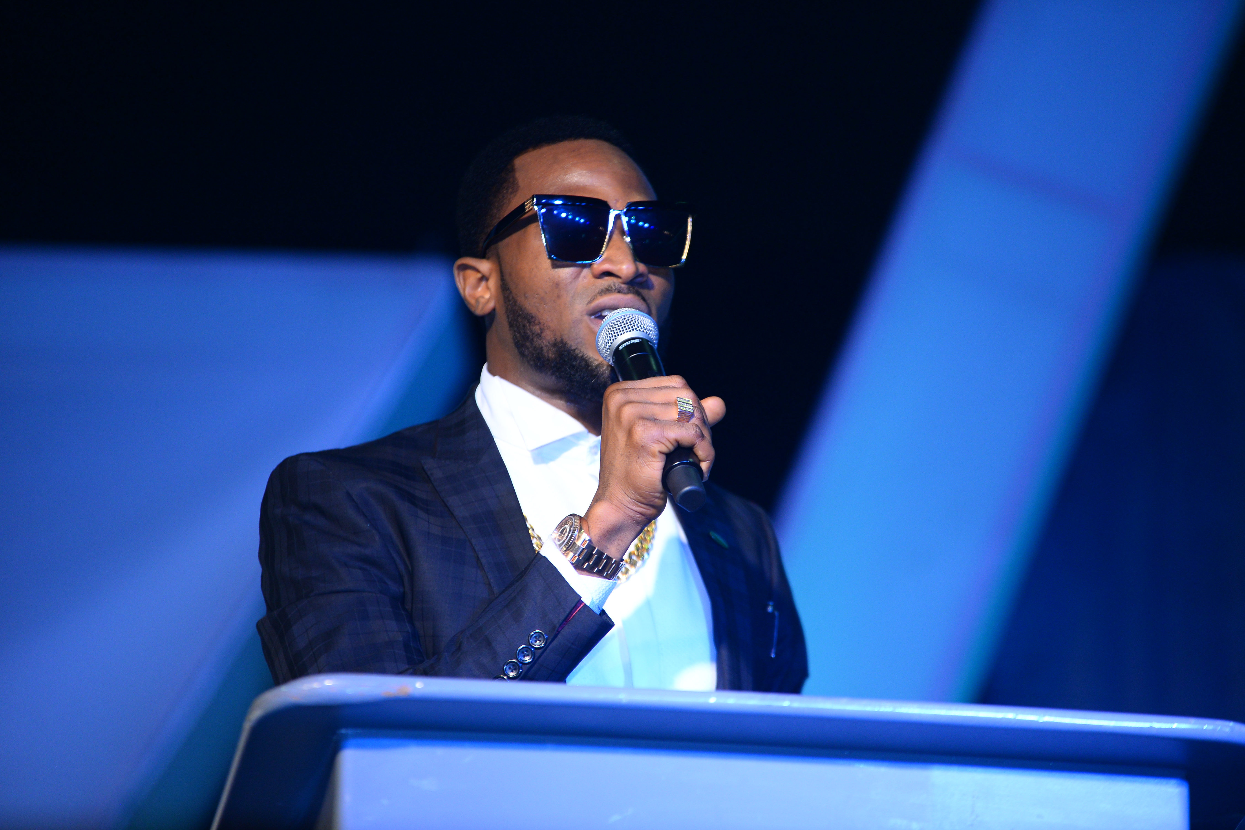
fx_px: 6916
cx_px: 622
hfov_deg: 10.3
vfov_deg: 6.9
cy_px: 415
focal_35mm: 200
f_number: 3.2
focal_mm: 200
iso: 1250
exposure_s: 1/250
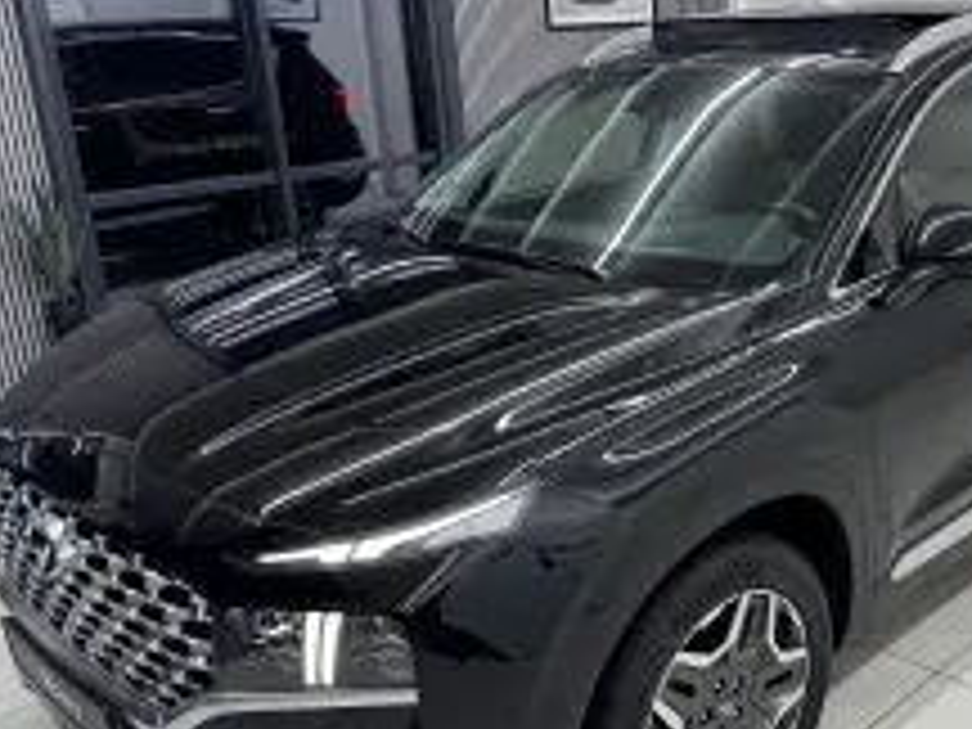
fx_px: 1123
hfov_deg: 45.6
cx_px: 693
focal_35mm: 40
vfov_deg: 35.9
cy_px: 414
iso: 200
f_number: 1.78
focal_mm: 6.76
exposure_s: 1/64
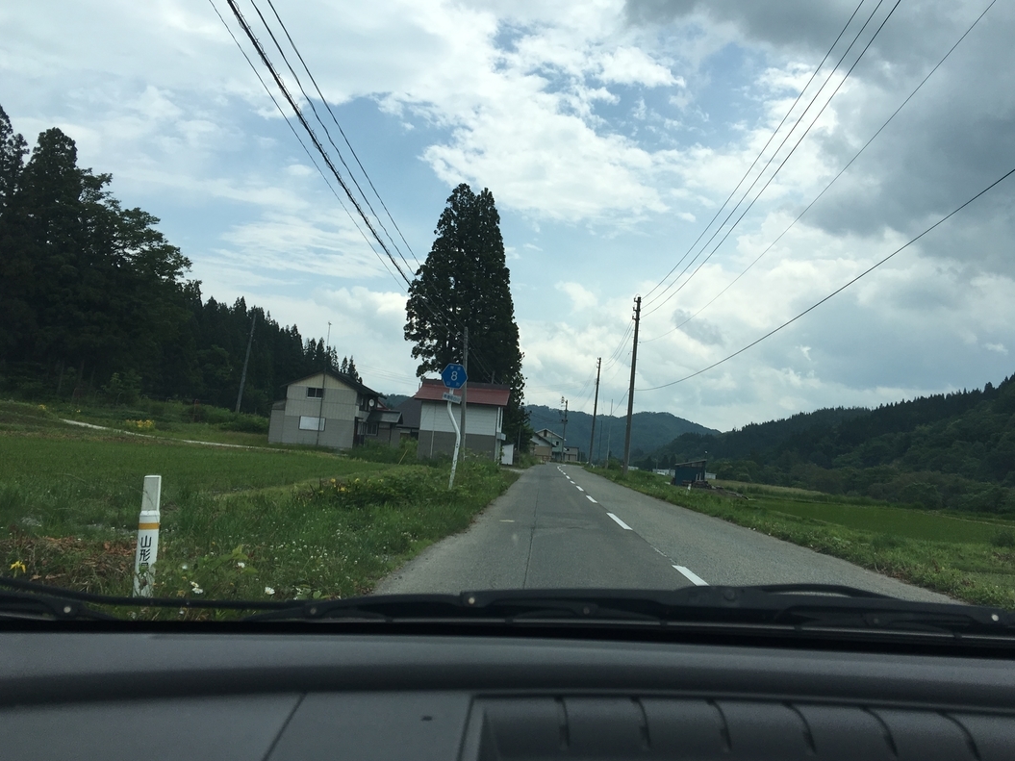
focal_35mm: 33
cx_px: 546
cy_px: 366
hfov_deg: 55.3
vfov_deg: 42.9
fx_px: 968
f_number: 2.2
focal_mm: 4.15
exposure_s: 1/2137
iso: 25
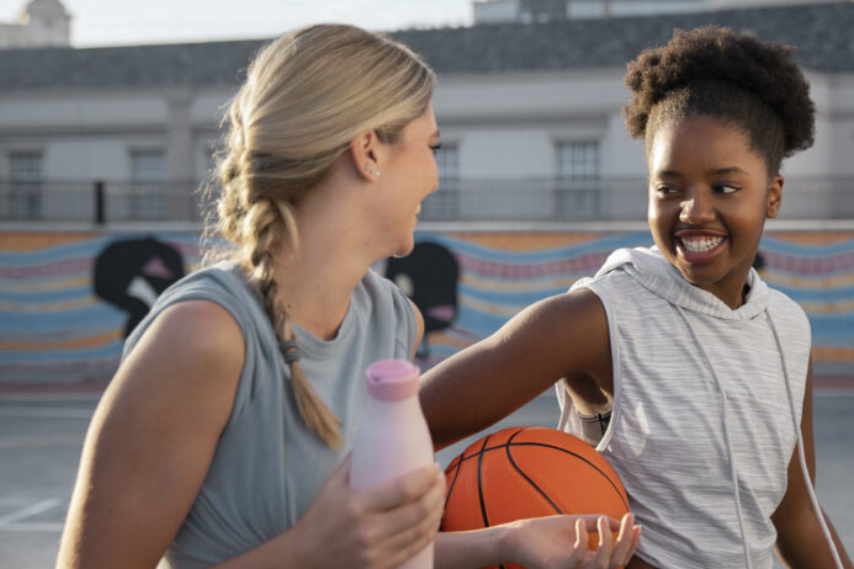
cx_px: 571
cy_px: 320
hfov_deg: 30.7
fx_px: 1542
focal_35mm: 65
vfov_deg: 20.9
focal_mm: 44
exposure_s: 1/2000
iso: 640
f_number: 3.2
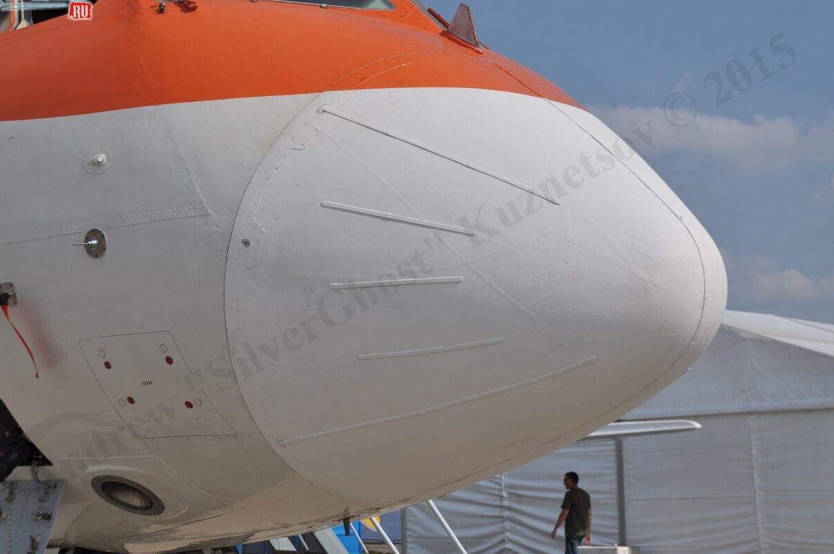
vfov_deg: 21.2
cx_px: 410
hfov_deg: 31.5
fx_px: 1481
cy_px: 263
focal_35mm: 64
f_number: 8
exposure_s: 1/1250
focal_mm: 40
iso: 200
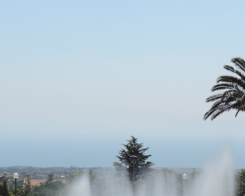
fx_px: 660
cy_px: 170
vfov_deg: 16.7
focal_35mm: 91
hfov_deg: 21.0
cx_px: 145
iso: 80
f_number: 3.3
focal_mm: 7.1
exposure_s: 1/1250
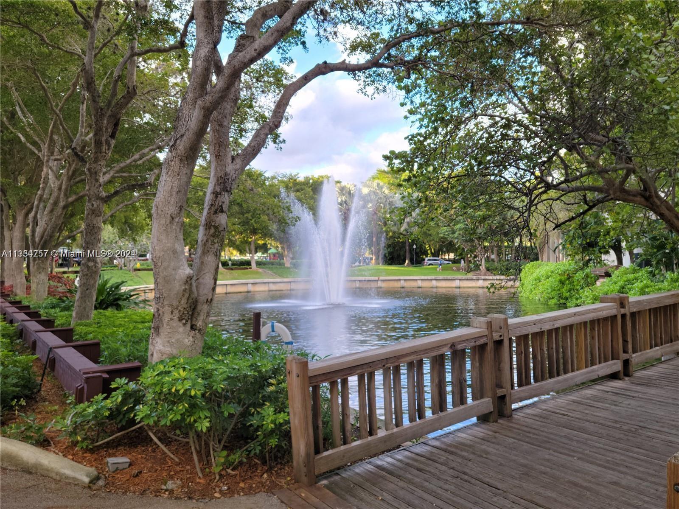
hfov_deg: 63.4
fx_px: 549
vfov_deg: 49.7
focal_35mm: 28
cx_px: 340
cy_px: 254
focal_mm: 5.9
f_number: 2
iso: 32
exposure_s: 1/60
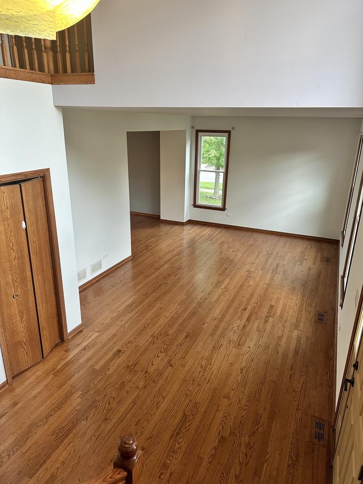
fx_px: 336
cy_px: 242
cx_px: 182
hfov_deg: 56.8
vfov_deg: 71.6
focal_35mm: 24
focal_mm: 6.86
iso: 200
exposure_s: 1/60
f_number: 1.78
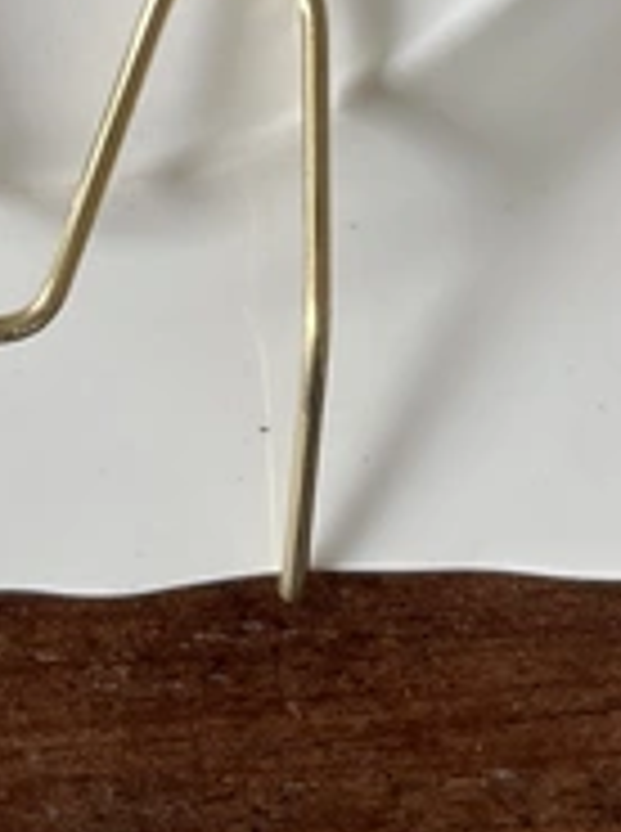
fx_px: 2976
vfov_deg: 14.3
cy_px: -612
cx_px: 0
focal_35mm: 124
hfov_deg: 11.8
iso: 32
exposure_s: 1/162
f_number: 1.6
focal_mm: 4.2
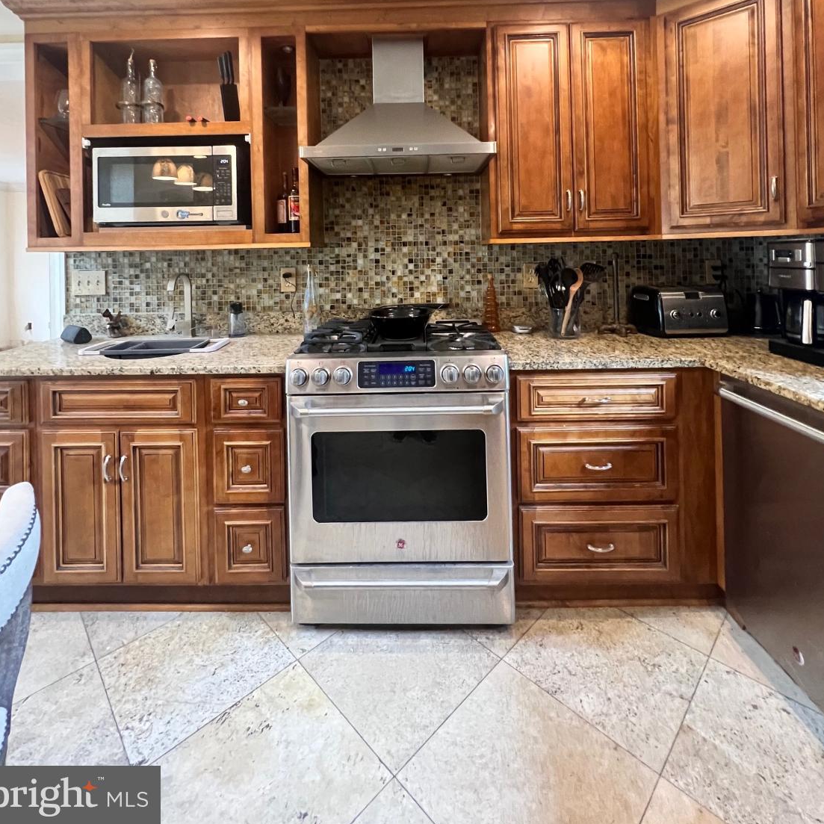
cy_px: 253
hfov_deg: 87.4
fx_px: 431
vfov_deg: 83.4
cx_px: 404
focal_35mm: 16
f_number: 1.8
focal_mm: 1.57
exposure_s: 1/60
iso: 640
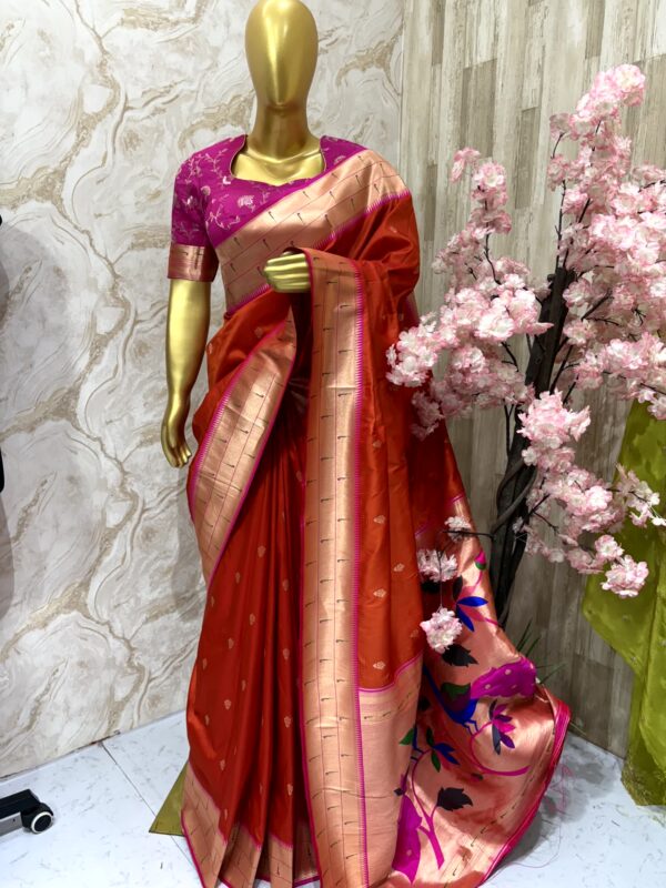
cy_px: 444
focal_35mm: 26
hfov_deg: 53.1
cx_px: 333
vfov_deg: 67.3
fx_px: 667
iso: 80
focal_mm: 5.96
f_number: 1.6
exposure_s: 1/100
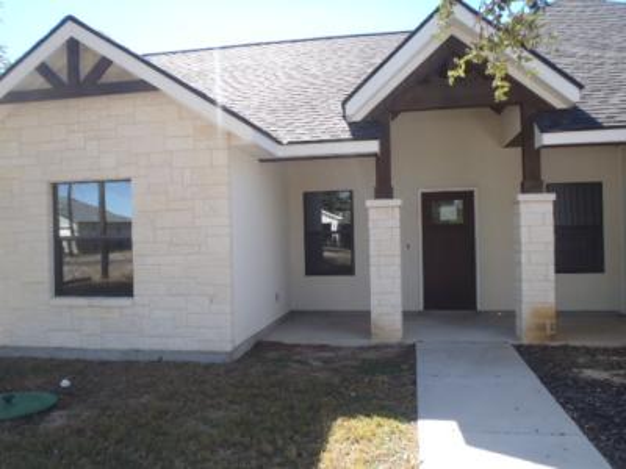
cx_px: 313
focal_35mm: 28
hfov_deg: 63.4
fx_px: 506
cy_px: 234
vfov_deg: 49.7
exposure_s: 1/250
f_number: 3.9
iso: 125
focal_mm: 5
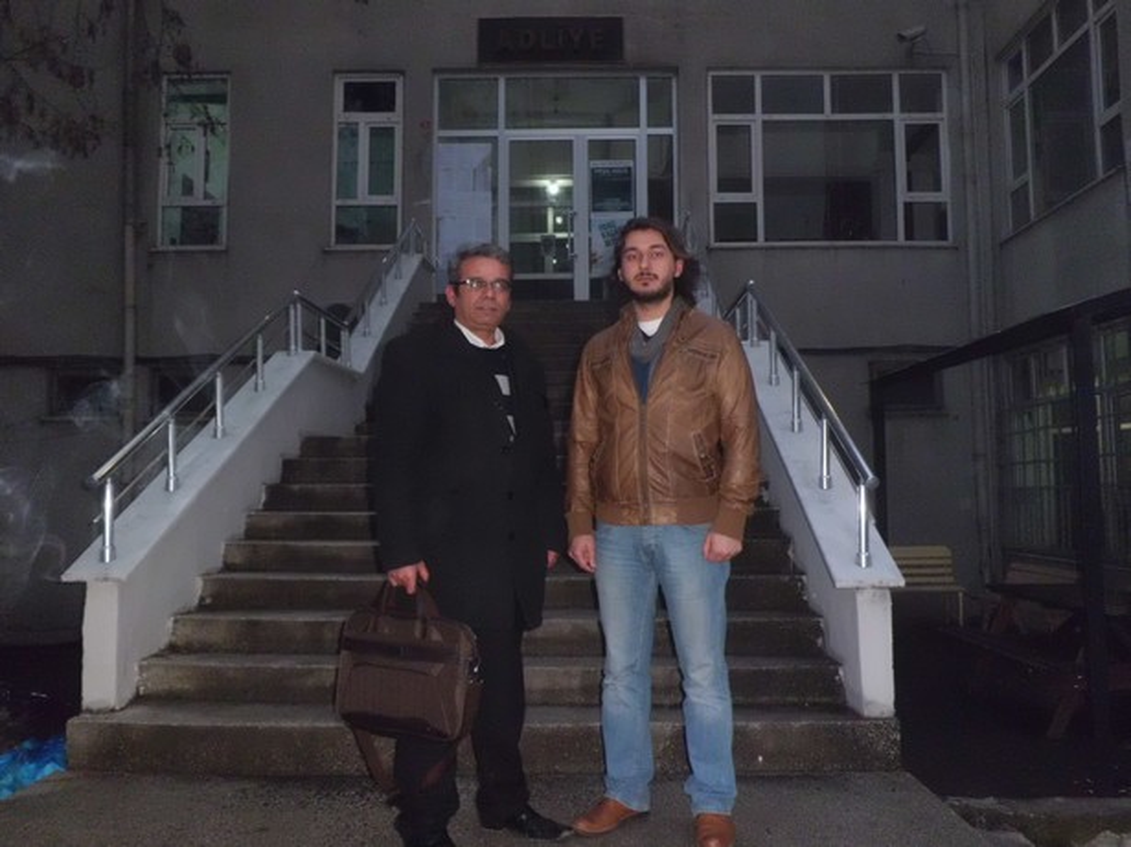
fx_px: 1013
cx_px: 566
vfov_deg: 45.4
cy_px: 424
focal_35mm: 31
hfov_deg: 58.4
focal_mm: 5.5
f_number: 2.9
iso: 400
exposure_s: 1/60
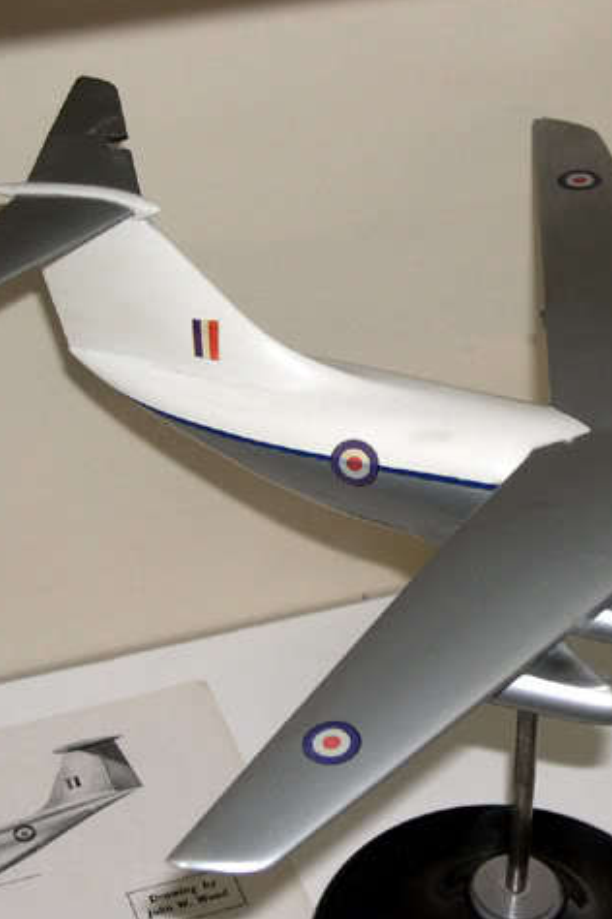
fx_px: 2218
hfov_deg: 15.6
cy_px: 458
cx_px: 455
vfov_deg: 23.4
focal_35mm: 87
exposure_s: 1/60
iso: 100
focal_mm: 13.2
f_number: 3.5
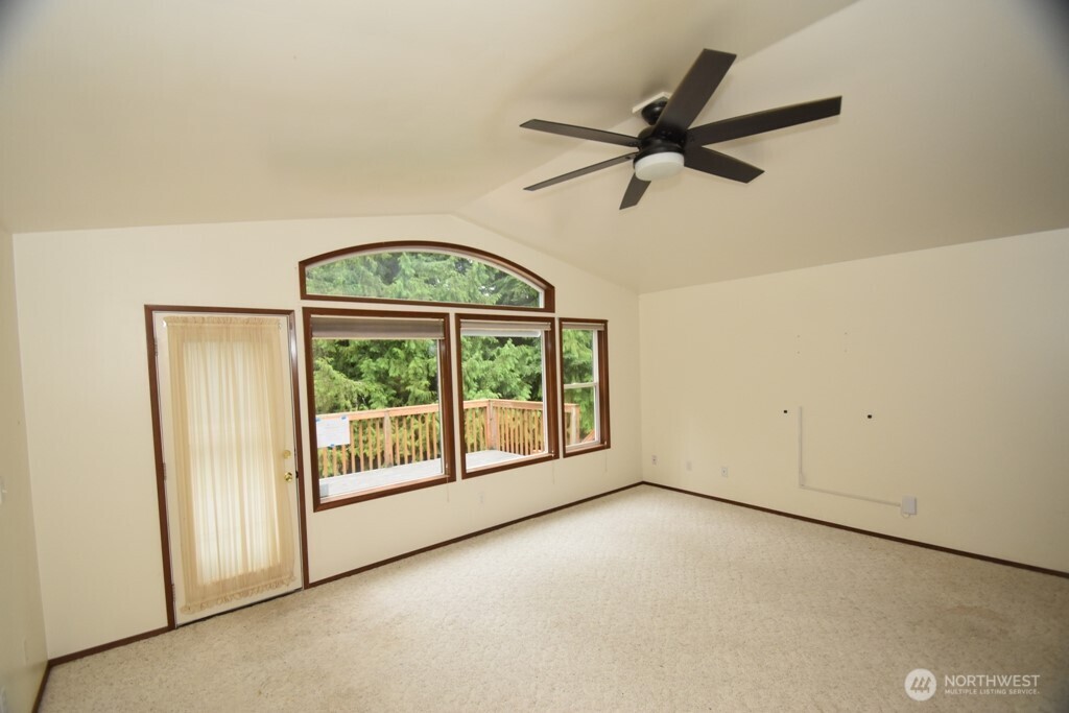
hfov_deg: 100.4
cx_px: 534
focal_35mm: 15
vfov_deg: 77.3
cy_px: 356
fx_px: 445
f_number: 4
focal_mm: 10
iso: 800
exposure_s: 1/160
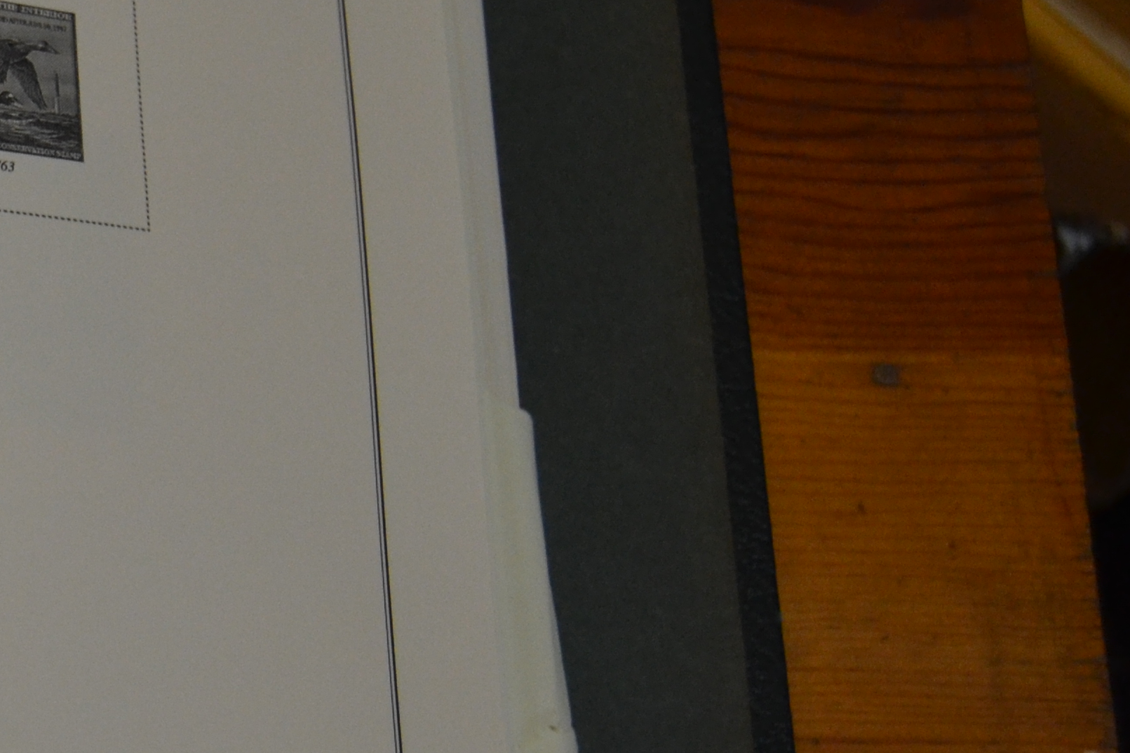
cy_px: 356
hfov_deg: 18.3
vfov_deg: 13.3
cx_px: -375
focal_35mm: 103
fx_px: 3233
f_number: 3.8
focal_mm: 24
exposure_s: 1/60
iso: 800
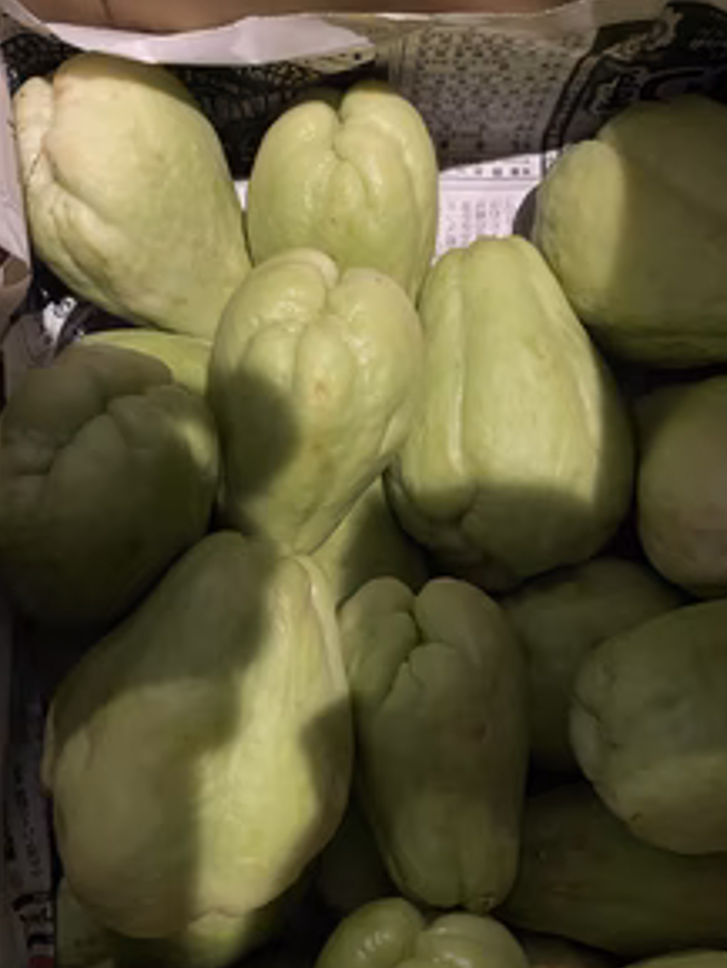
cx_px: 342
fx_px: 1007
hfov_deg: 39.7
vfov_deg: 51.0
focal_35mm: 36
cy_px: 583
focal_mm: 4.25
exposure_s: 1/30
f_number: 1.8
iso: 800
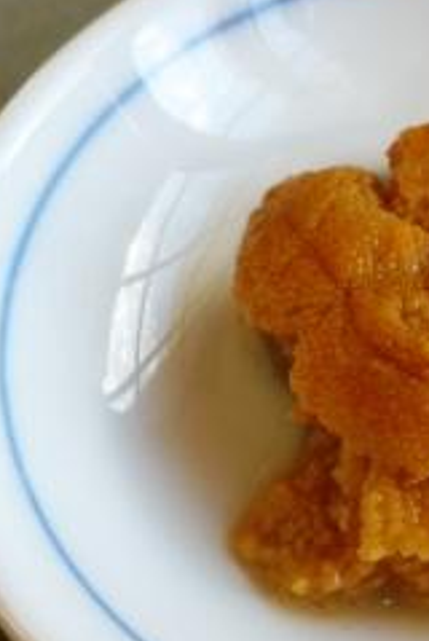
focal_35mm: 72
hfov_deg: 18.1
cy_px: 330
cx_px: 507
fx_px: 1283
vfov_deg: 28.0
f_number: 2.8
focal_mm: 6.1
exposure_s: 1/100
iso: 100
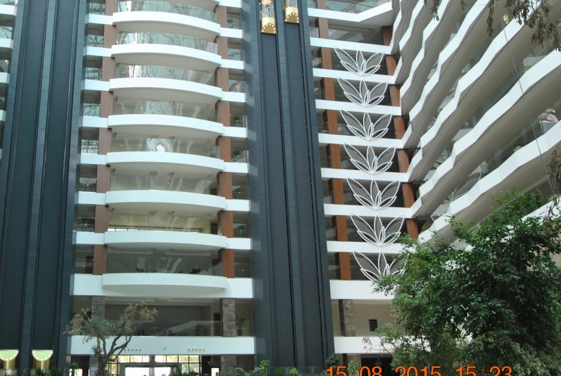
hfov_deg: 49.3
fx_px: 604
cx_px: 204
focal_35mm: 39
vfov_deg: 34.5
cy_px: 158
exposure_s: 1/100
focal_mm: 19
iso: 200
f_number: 5
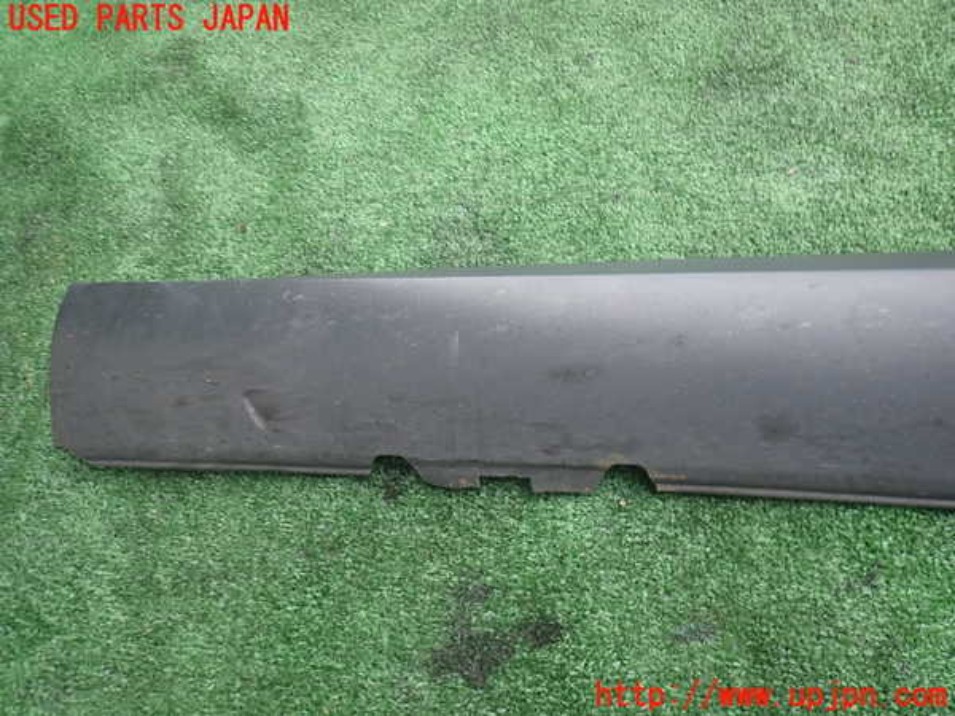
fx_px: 690
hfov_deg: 69.4
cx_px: 478
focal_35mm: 25
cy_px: 358
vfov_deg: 54.9
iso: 100
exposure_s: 1/160
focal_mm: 4.5
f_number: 2
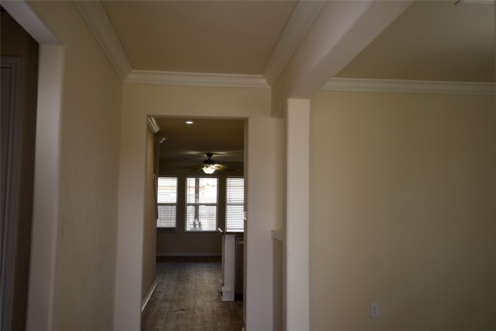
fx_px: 482
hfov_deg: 54.4
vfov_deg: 37.9
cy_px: 166
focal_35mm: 35
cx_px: 248
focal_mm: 35
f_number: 4.5
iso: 125
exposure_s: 1/60
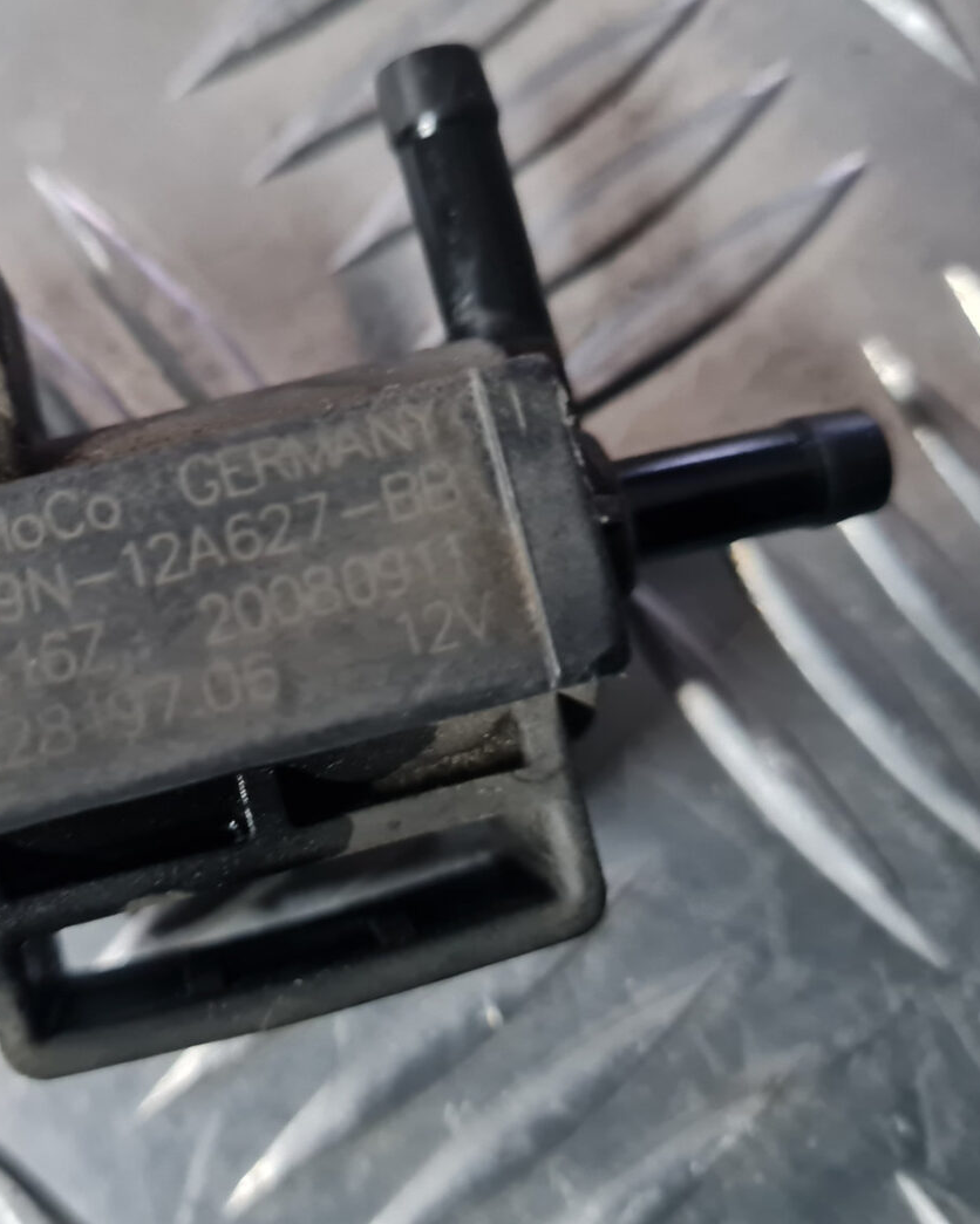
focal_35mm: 34
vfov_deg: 52.8
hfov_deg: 41.8
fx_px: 1233
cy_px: 611
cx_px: 223
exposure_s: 1/25
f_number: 1.8
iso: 640
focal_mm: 5.4
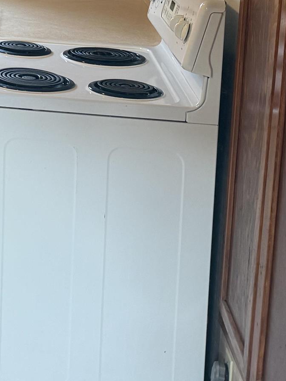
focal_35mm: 82
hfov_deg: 15.3
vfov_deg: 22.4
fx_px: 904
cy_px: -50
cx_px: -244
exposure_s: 1/60
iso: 200
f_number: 1.78
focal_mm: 6.76
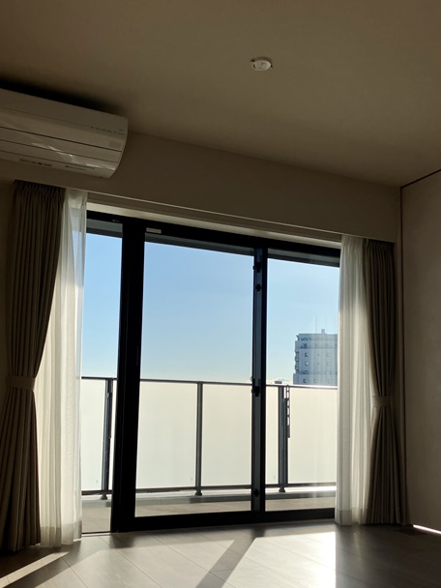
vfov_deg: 52.4
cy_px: 343
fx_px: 595
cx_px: 192
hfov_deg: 40.6
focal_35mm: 35
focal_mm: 3.99
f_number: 1.8
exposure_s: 1/3247
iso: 32
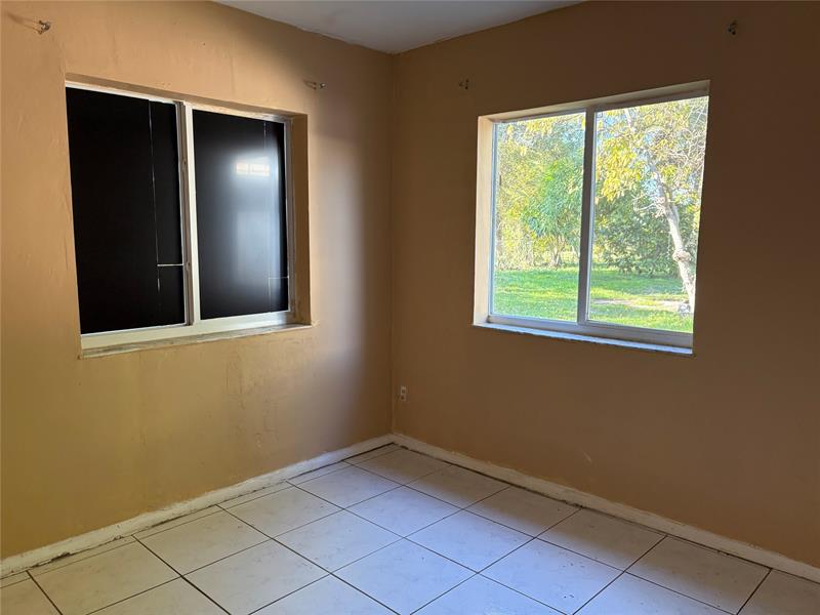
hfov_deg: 67.3
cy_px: 308
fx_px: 616
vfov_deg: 53.1
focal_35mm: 26
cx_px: 410
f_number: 1.6
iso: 125
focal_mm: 5.96
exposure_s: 1/94
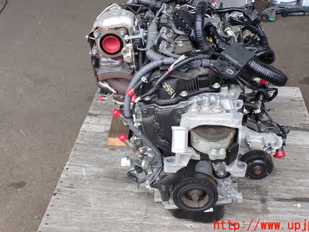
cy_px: 96
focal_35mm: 45
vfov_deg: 32.1
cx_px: 168
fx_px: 402
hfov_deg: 42.0
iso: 100
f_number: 3.5
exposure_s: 1/125
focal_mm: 6.83
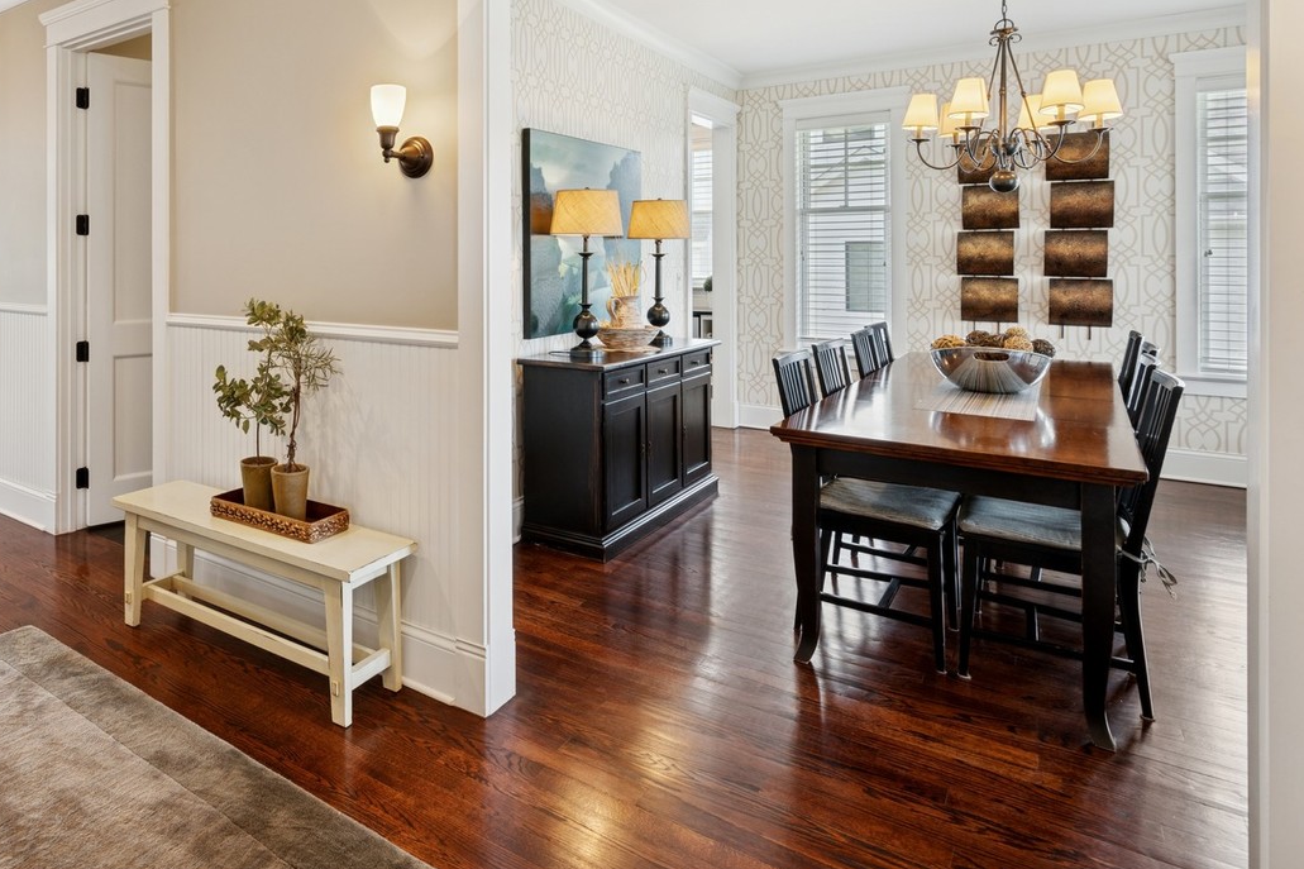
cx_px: 338
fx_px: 797
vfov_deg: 54.9
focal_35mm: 22
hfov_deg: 73.5
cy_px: 235
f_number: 9
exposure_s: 1/13
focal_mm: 14
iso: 200
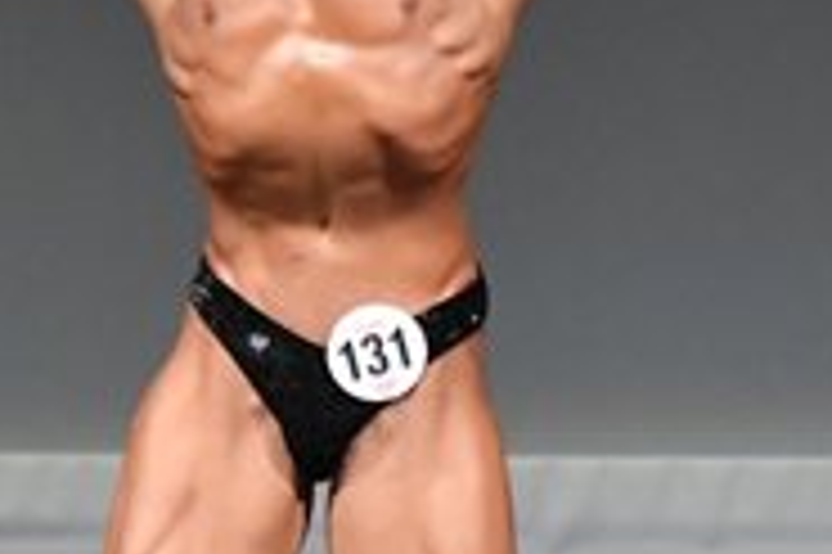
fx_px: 28978
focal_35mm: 1255
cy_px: 396
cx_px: 659
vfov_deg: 1.1
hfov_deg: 1.6
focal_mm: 200
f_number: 5.6
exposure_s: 1/400
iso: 5000
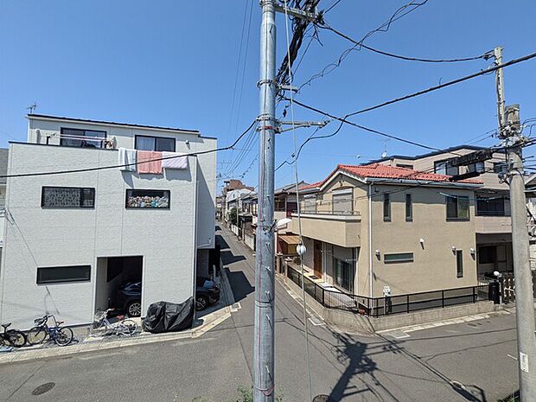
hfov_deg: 102.1
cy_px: 201
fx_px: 217
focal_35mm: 14
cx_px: 268
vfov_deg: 85.7
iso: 48
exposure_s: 1/1527
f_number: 2.2
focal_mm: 1.83
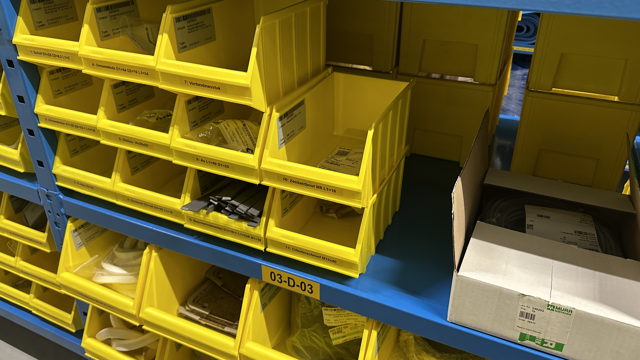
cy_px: 168
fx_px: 458
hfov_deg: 69.9
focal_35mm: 27
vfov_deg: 42.9
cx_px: 327
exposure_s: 1/50
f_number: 1.78
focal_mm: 6.86
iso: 320
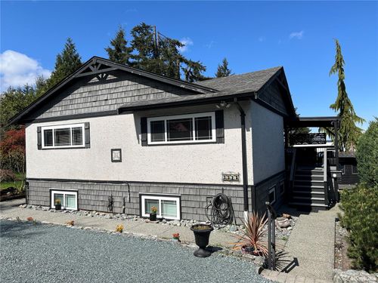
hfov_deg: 67.3
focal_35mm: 26
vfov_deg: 53.1
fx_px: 284
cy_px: 142
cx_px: 189
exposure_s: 1/6211
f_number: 1.5
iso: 50
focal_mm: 5.7
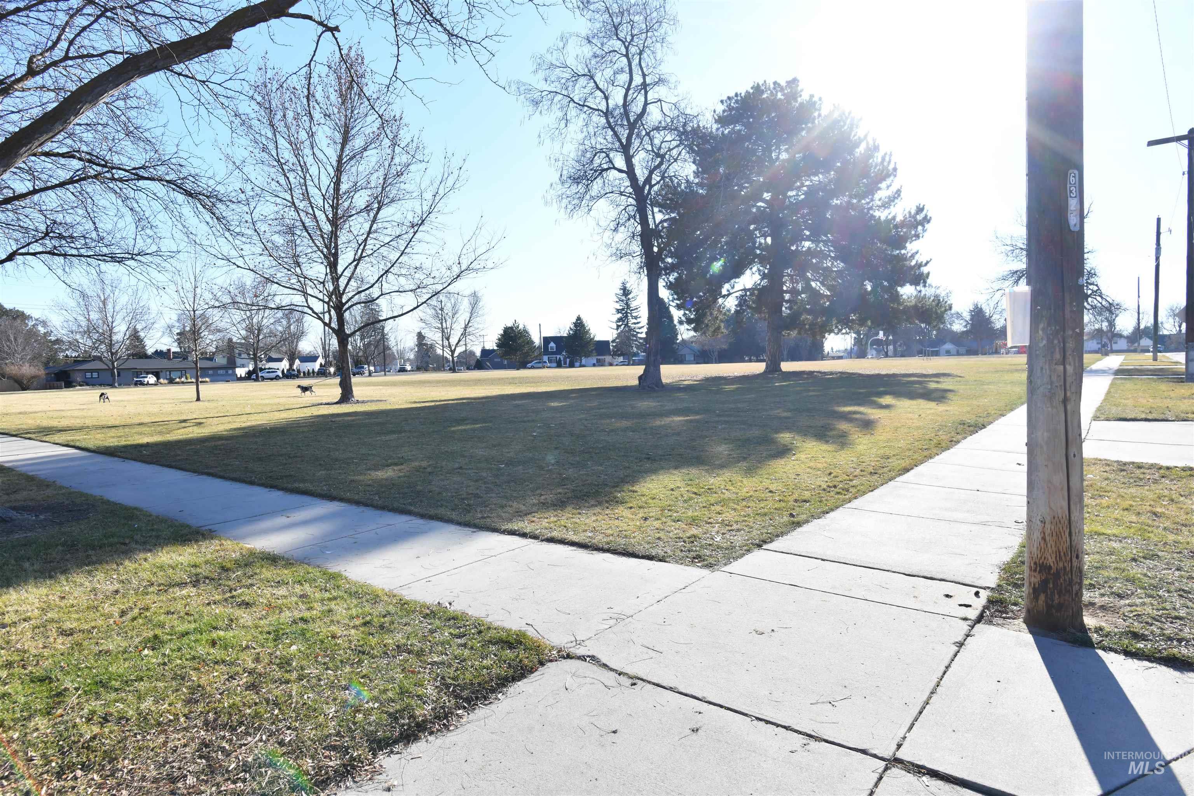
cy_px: 398
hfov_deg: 84.0
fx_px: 663
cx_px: 597
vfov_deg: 61.9
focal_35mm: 20
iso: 400
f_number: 11
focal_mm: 20
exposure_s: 1/320
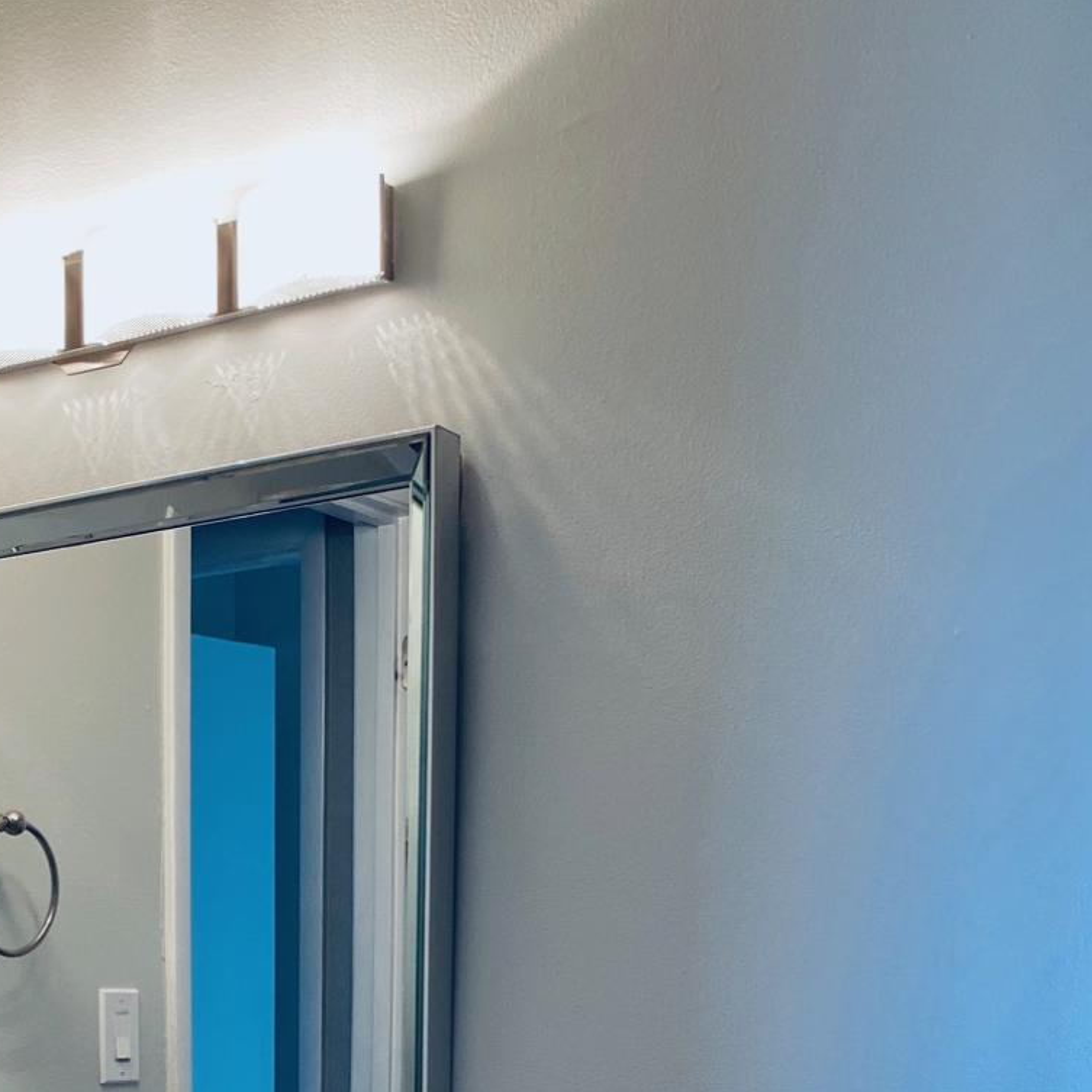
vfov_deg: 25.7
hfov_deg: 27.4
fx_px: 2177
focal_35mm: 61
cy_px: 1257
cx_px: 162
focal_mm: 4.25
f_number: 1.8
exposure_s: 1/120
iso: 100
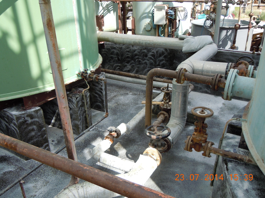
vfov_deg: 46.8
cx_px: 132
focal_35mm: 30
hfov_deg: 60.0
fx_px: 230
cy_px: 99
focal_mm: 5.4
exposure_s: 1/320
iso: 100
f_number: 3.5
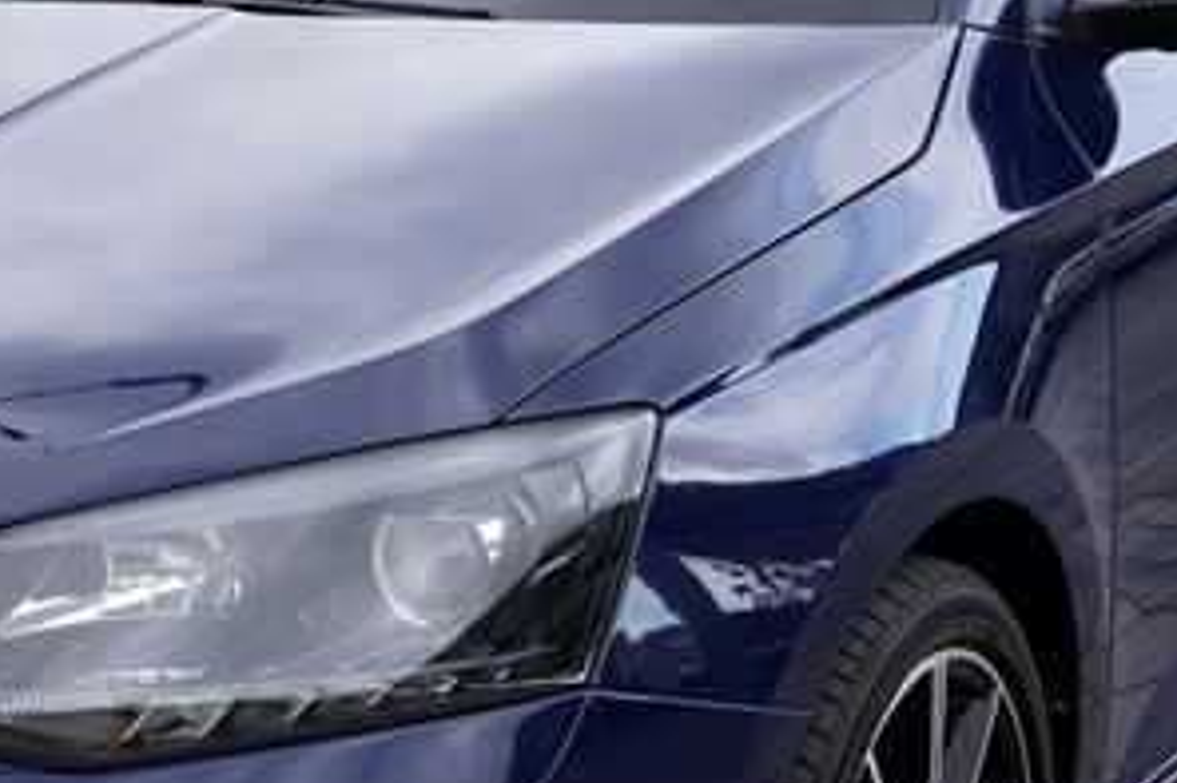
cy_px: 419
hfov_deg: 20.8
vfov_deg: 14.1
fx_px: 3169
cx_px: 235
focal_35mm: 97
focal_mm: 28
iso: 100
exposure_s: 1/125
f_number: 5.6
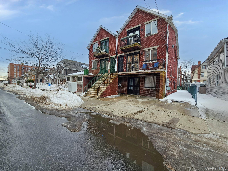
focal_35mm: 13
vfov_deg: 89.9
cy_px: 86
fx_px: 86
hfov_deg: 106.2
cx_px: 114
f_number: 2.2
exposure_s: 1/265
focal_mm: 2.2
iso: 50
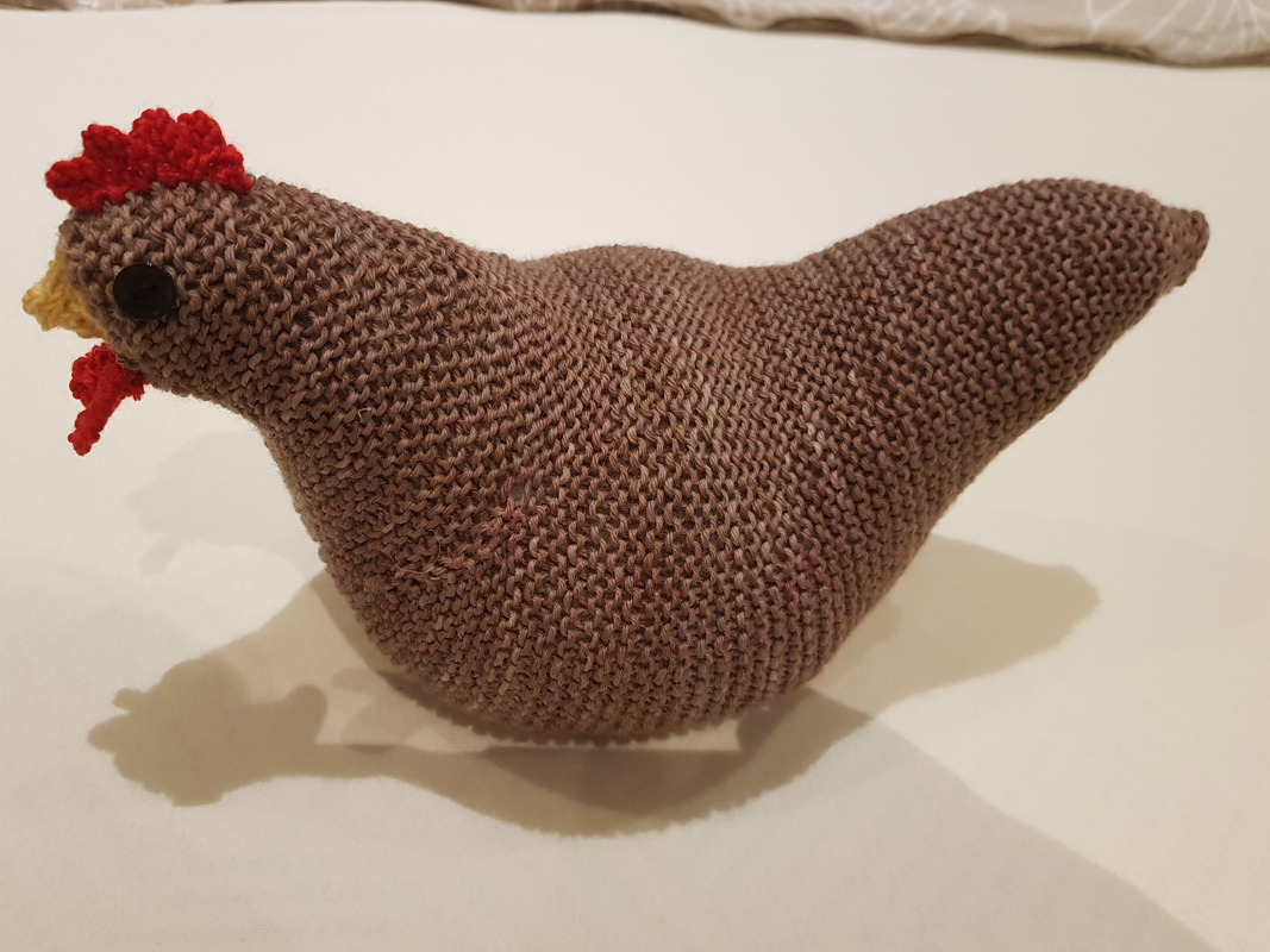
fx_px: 954
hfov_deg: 67.3
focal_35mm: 26
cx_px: 635
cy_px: 476
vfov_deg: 53.1
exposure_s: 1/40
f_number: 1.7
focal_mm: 4.2
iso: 160
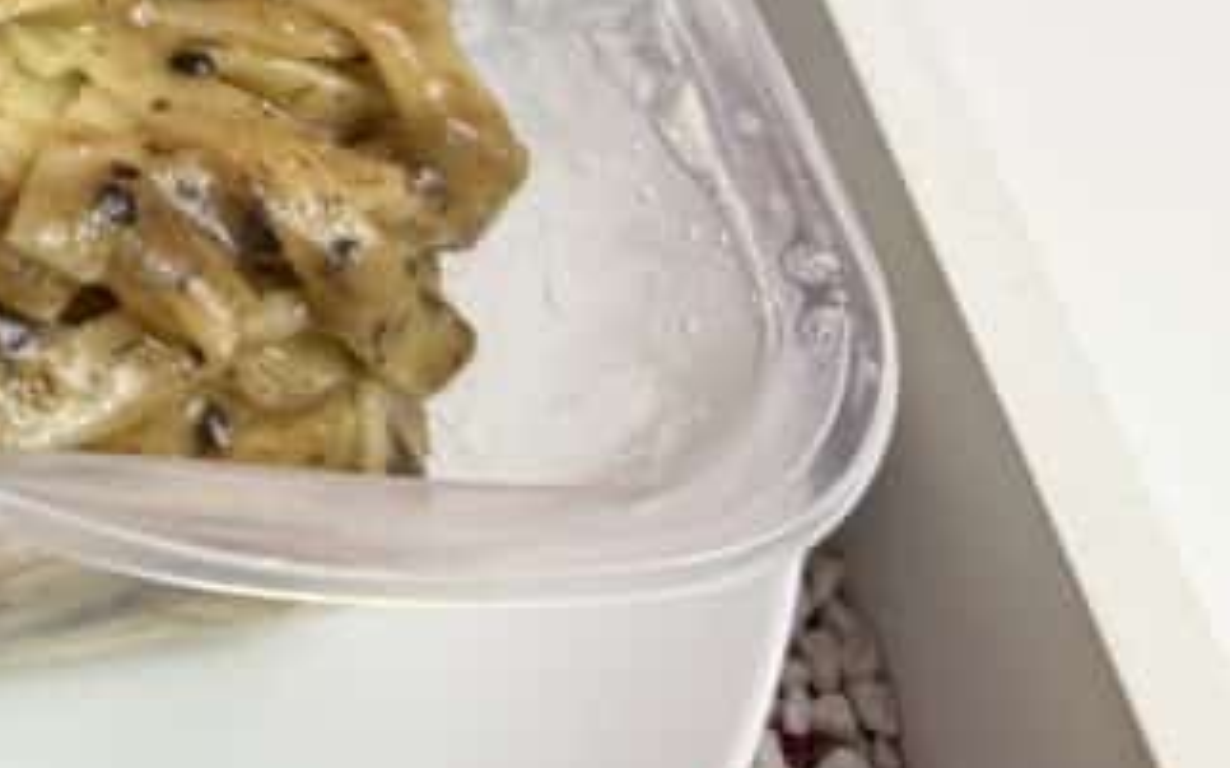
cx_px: -592
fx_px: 2714
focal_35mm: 81
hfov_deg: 21.6
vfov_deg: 14.7
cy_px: -462
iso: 125
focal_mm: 6.76
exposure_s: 1/100
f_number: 1.78
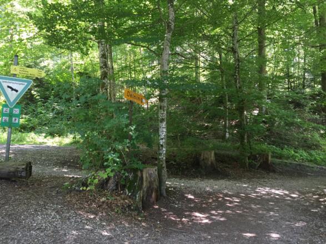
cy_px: 122
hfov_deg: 61.7
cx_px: 163
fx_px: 273
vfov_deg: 48.2
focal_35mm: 29
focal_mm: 4.15
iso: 40
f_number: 2.2
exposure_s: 1/33
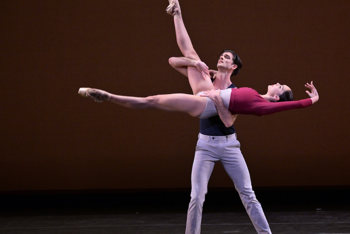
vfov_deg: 3.1
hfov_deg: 4.6
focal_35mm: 447
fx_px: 4345
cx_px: 233
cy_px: 115
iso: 3200
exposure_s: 1/500
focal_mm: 330
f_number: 4
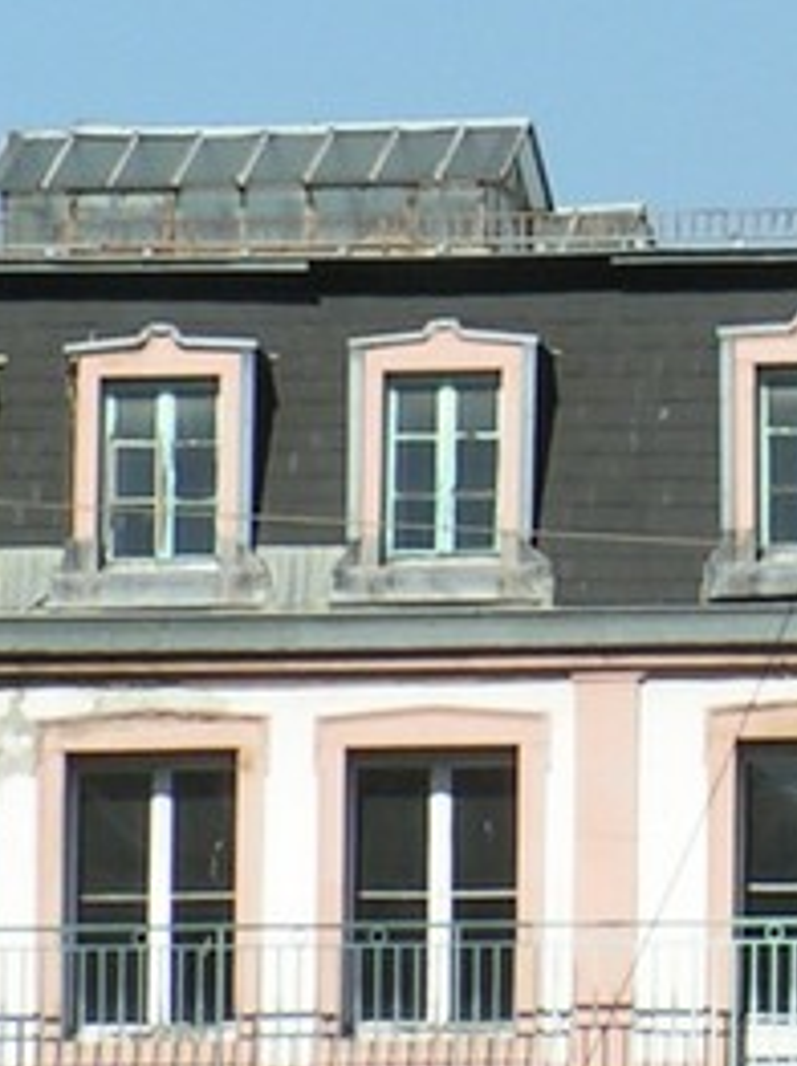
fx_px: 19679
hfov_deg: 2.3
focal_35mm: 640
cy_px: -144
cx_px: 1411
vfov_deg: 3.1
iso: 50
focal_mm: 24
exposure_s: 1/400
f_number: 6.3
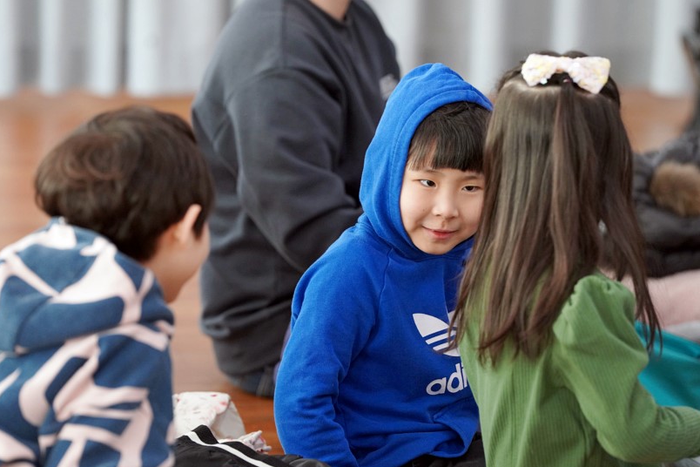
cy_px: 233
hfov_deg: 9.2
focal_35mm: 224
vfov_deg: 6.1
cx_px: 374
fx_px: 4355
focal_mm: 200
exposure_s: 1/250
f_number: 4
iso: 2500
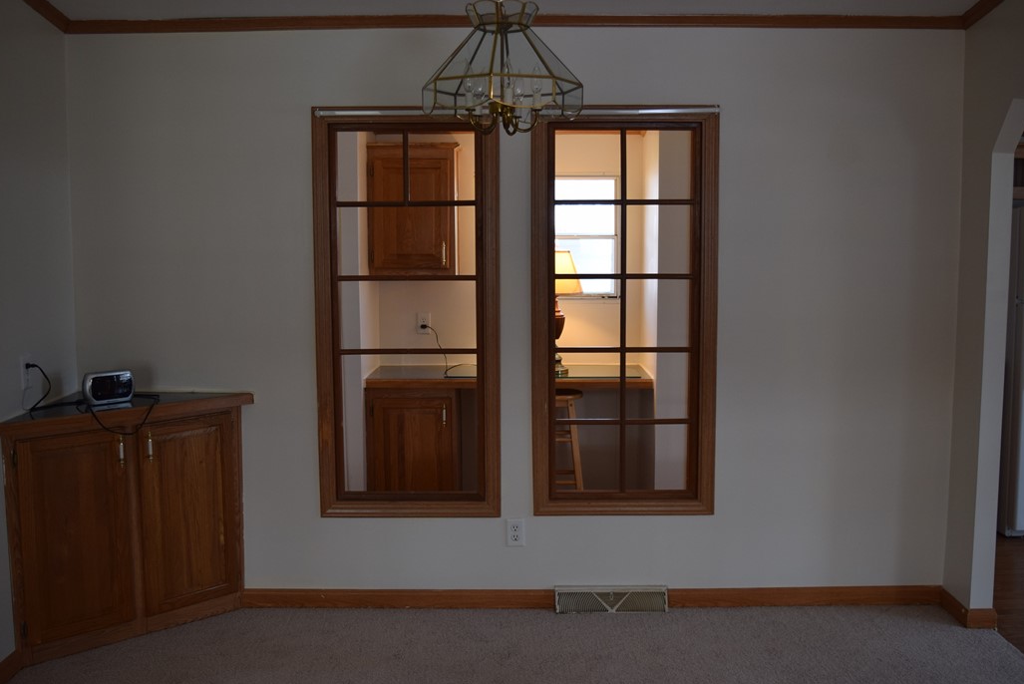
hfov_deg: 50.7
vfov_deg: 35.1
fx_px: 1081
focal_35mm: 38
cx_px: 501
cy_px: 329
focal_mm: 24
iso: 400
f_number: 5
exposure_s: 1/100
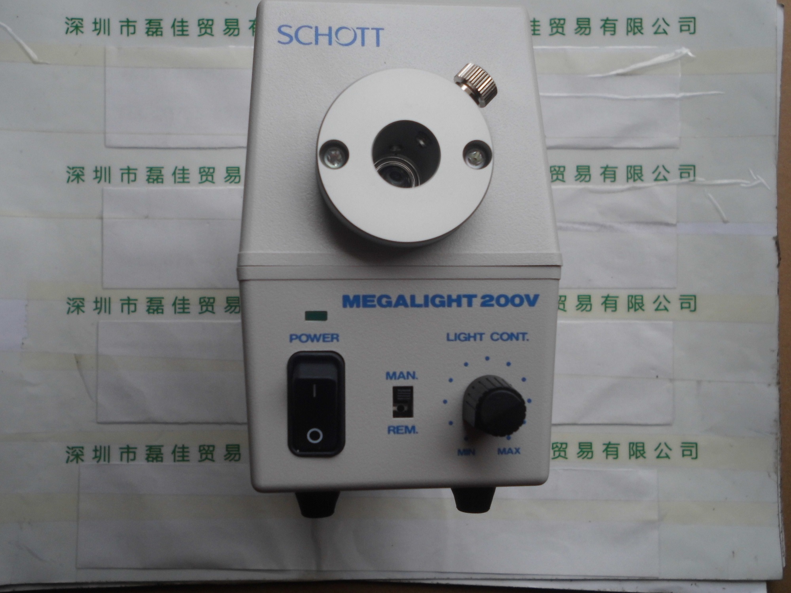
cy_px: 296
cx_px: 396
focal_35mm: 36
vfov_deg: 39.7
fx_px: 823
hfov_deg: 51.4
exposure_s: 1/267
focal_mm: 6.4
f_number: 3.8
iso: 100
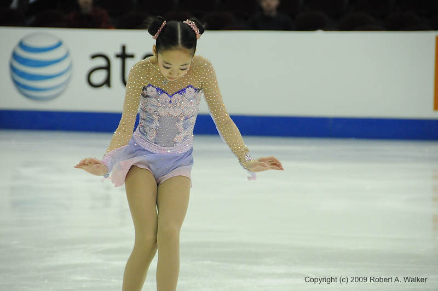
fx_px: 3098
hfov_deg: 8.1
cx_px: 219
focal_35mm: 255
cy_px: 146
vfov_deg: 5.4
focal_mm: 170
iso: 3200
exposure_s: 1/1000
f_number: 5.6
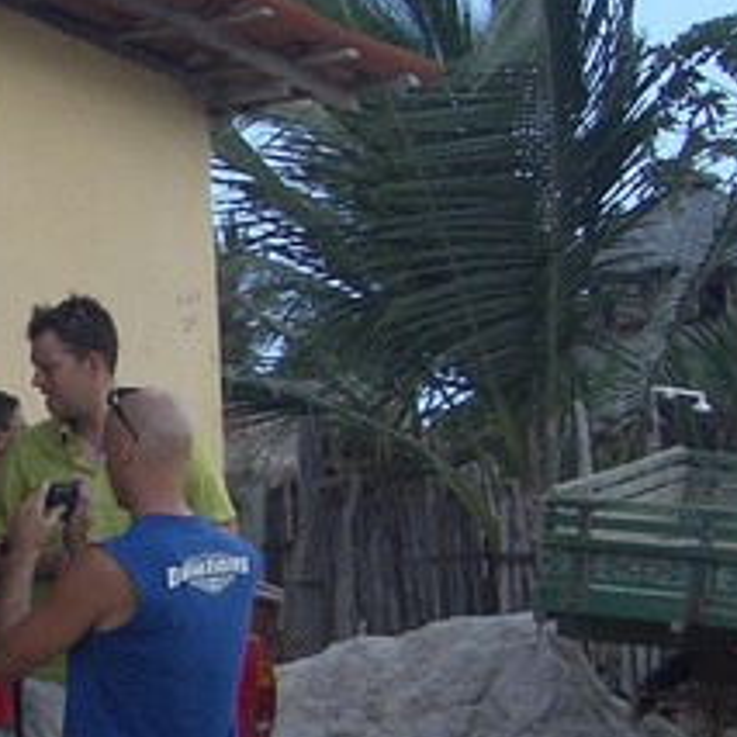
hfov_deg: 11.6
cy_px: 429
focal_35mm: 145
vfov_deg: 12.0
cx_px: -311
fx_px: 3493
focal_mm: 5.8
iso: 50
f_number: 4.3
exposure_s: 1/400
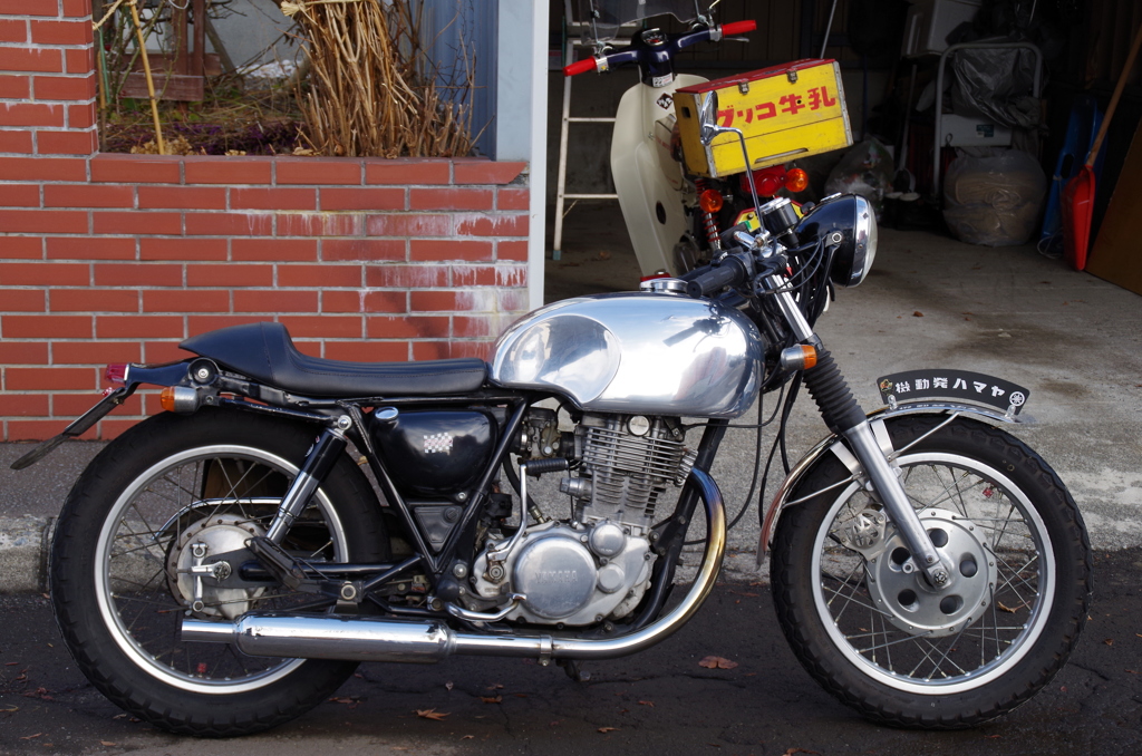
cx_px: 571
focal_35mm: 82
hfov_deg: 24.8
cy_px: 378
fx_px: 2596
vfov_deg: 16.6
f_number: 10
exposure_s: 1/100
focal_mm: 55
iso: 200
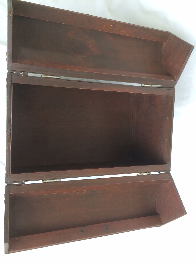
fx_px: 219
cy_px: 131
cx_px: 98
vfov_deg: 61.7
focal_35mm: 29
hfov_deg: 48.2
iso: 100
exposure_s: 1/33
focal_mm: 4.15
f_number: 2.2
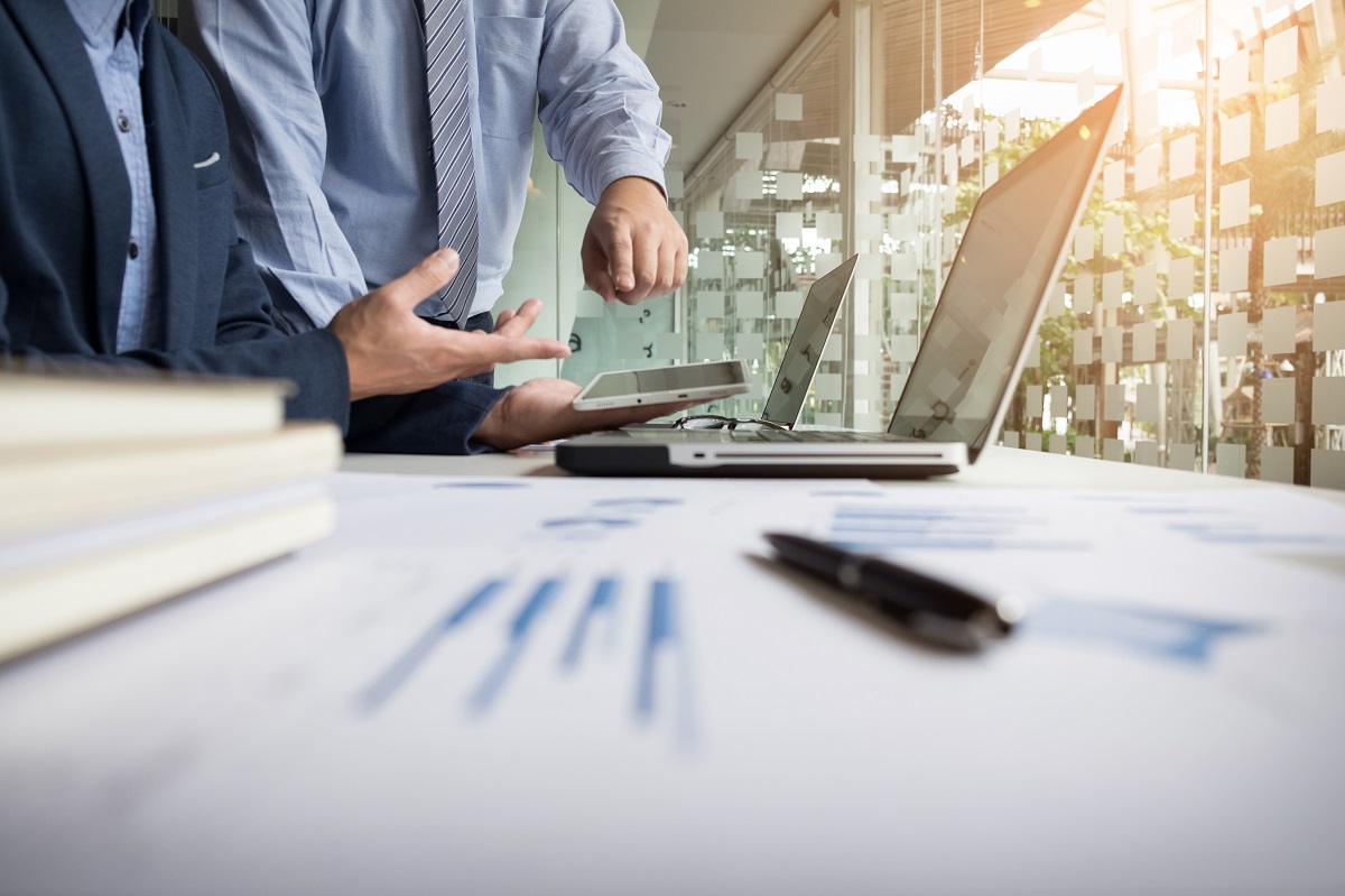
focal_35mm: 27
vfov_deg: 47.9
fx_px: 1008
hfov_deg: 67.4
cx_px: 672
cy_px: 448
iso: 500
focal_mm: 18
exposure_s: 1/125
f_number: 3.6
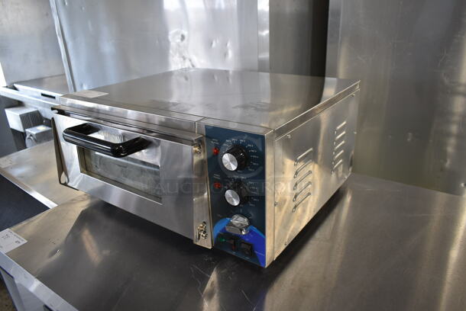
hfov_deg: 67.3
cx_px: 233
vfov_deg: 48.0
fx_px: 350
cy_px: 156
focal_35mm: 27
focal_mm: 18
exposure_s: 1/30
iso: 400
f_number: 3.5
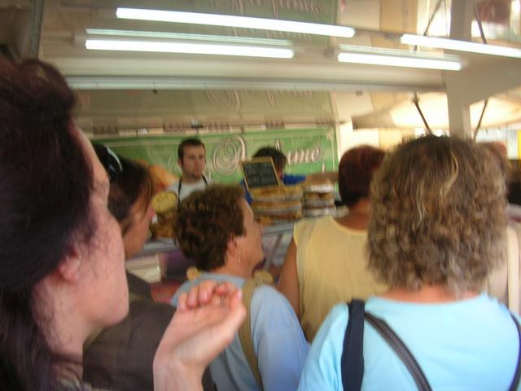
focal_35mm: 35
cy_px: 196
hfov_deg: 52.6
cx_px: 260
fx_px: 527
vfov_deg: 40.7
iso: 50
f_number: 2.8
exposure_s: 1/46.3
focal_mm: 5.8
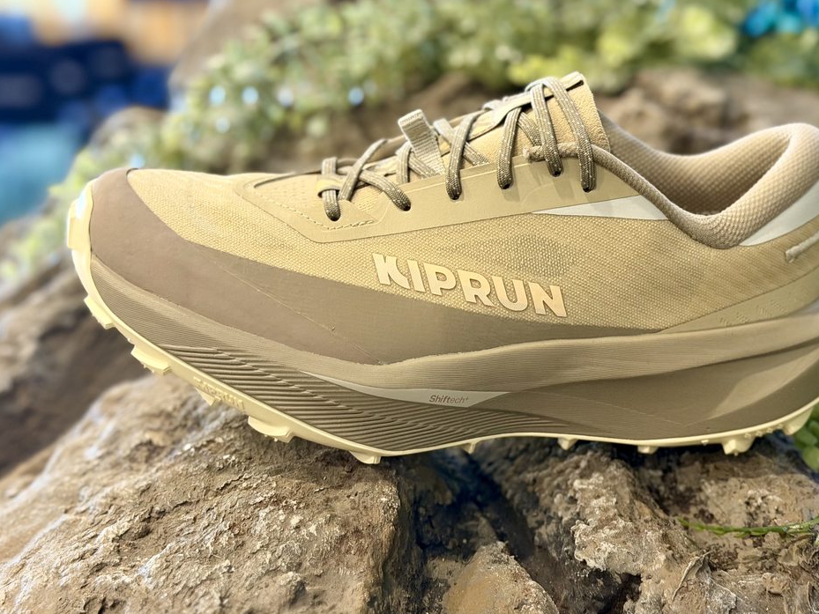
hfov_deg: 31.2
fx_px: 1467
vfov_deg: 23.6
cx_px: 456
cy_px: 268
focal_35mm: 62
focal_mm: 6.76
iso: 200
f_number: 1.78
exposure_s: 1/33
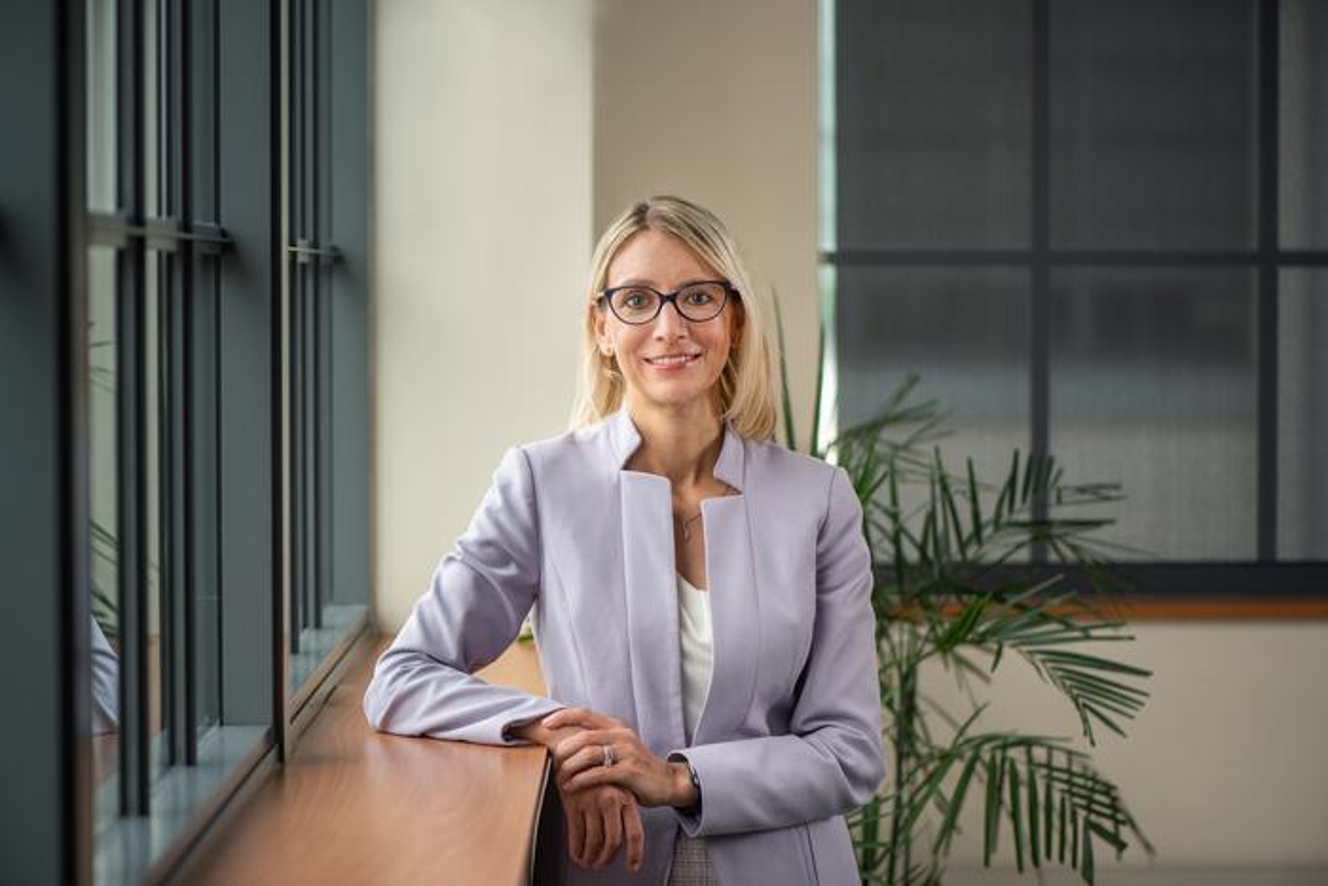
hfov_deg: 19.5
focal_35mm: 105
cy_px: 443
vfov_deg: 13.0
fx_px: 3874
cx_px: 664
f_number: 2.8
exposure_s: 1/200
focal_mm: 105
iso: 250
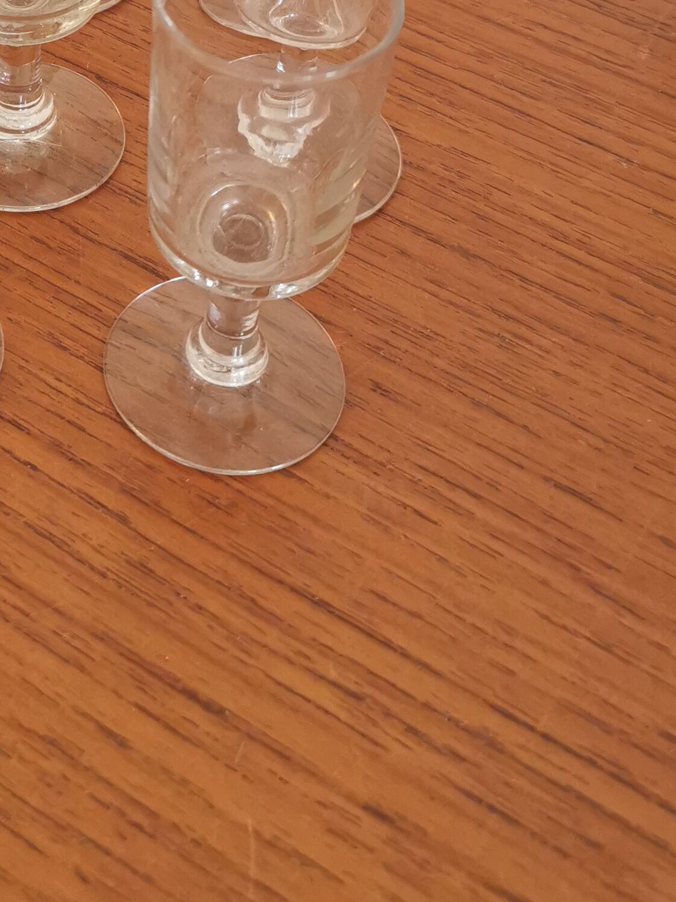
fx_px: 1719
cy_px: -146
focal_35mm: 66
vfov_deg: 26.5
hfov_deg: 21.6
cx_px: 24
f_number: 1.8
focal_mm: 5.58
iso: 200
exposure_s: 1/50
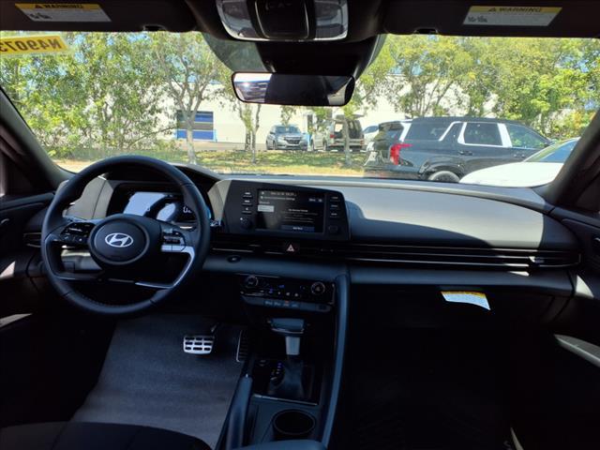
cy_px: 225
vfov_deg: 51.4
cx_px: 300
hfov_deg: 65.3
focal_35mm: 27
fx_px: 468
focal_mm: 3.58
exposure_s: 1/417
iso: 40
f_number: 1.9
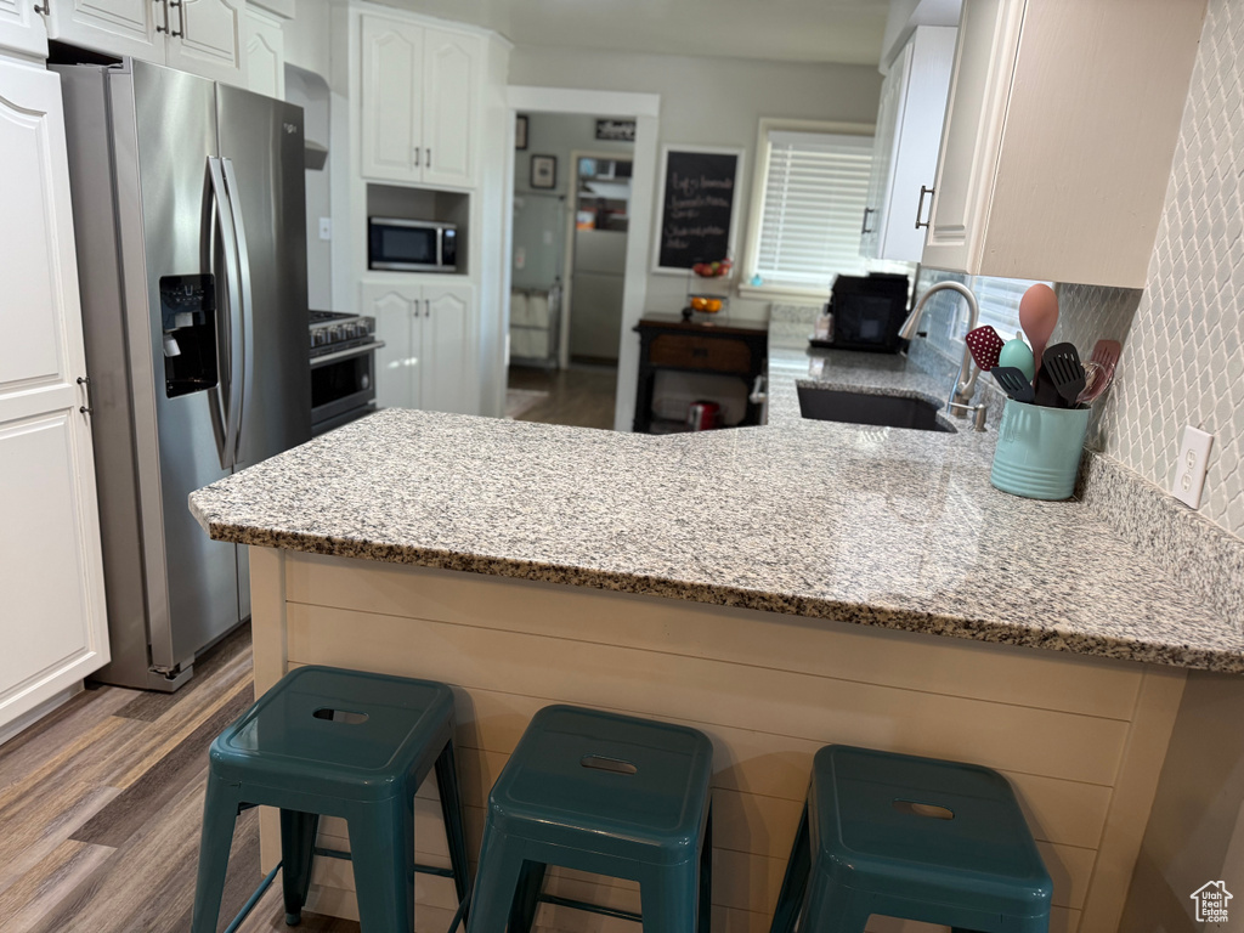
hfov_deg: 71.6
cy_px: 466
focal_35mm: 24
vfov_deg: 56.8
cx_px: 622
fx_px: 862
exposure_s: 1/60
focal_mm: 6.76
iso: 160
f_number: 1.78
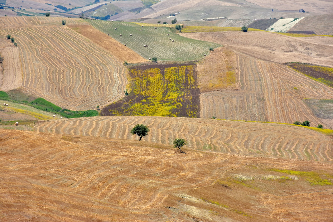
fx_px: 1554
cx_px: 166
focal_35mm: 168
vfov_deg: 8.2
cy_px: 111
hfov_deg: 12.2
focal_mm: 112
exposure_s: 1/500
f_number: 10
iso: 100
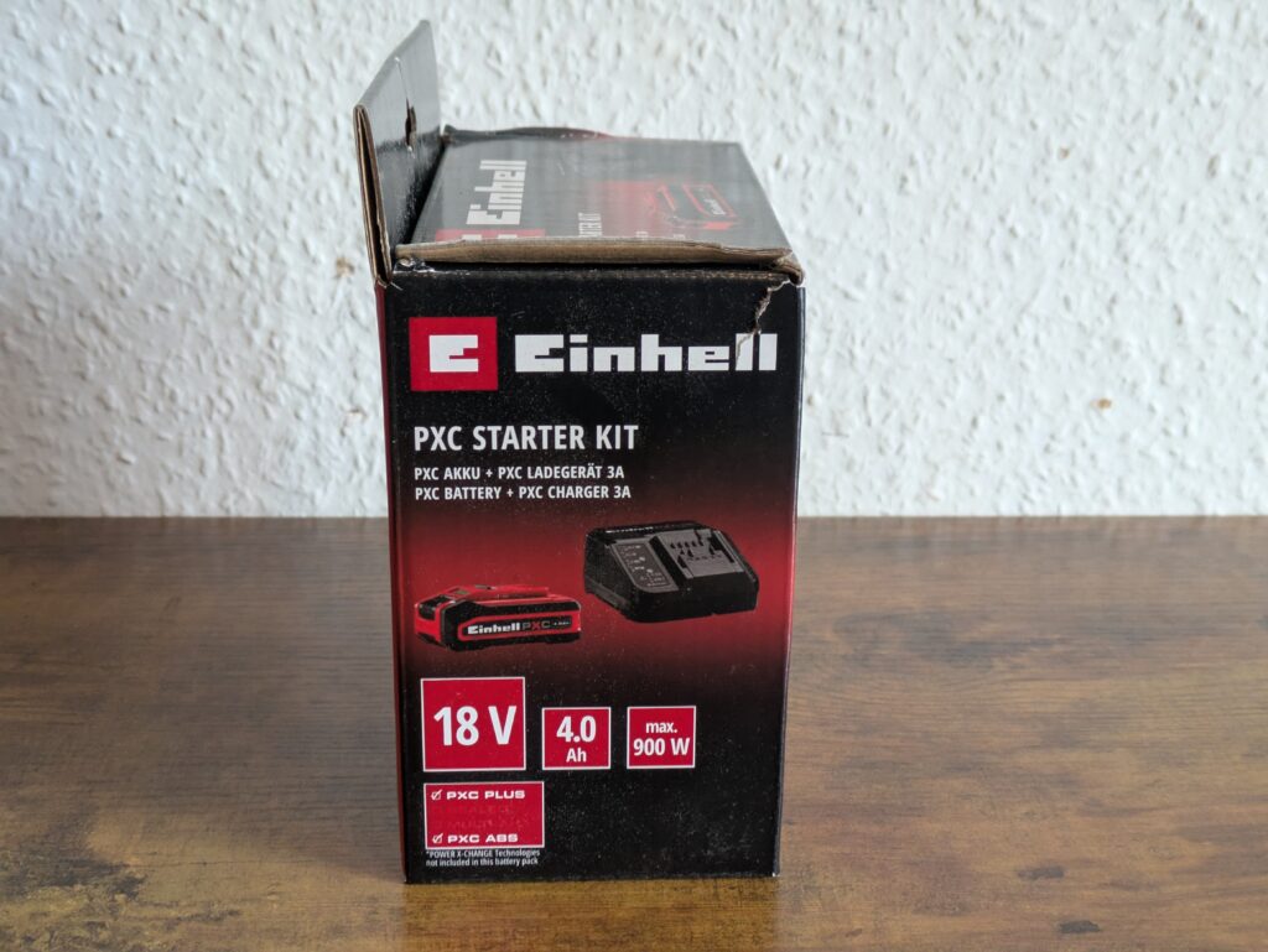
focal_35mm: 51
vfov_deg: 28.6
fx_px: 1869
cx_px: 634
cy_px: 476
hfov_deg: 37.5
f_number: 1.89
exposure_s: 1/25
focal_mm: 5.43
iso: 238
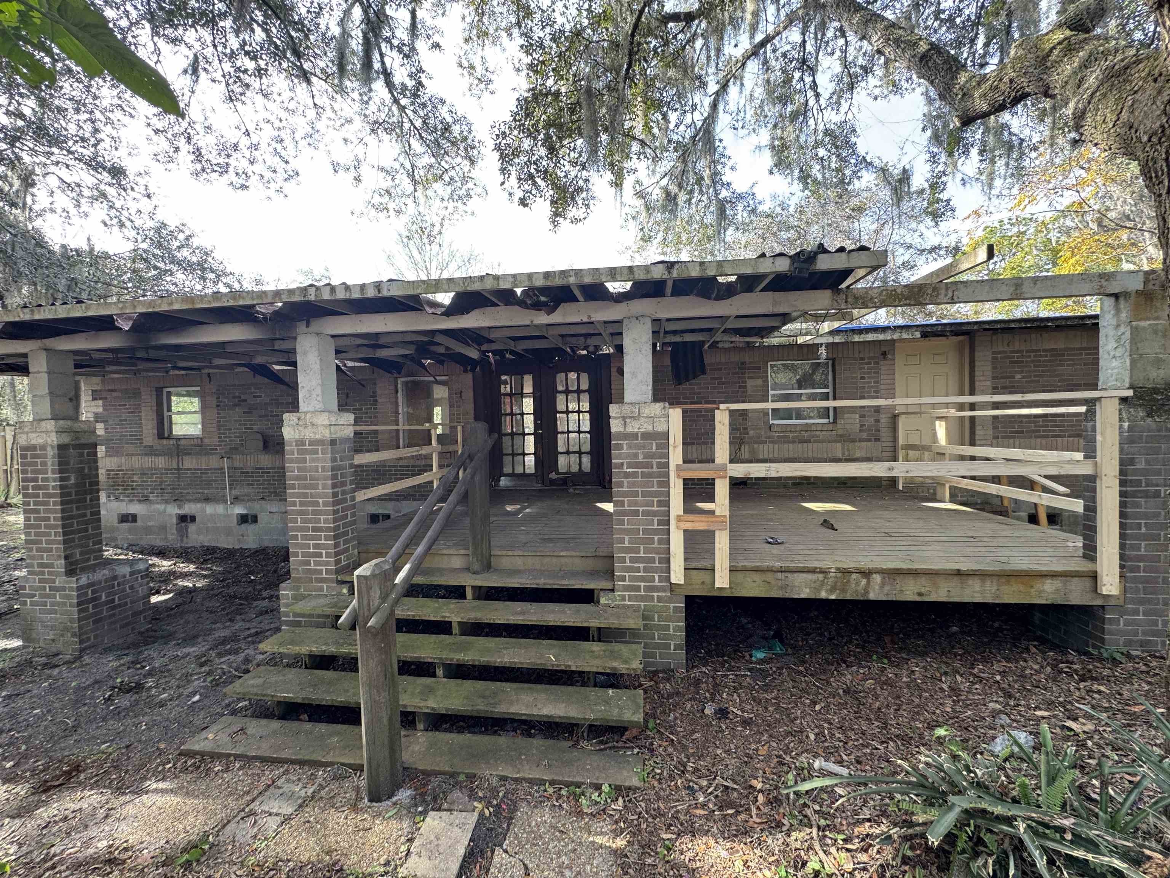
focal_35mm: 14
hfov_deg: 102.1
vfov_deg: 85.7
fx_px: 473
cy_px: 439
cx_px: 585
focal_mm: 2.22
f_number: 2.2
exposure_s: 1/99
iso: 100
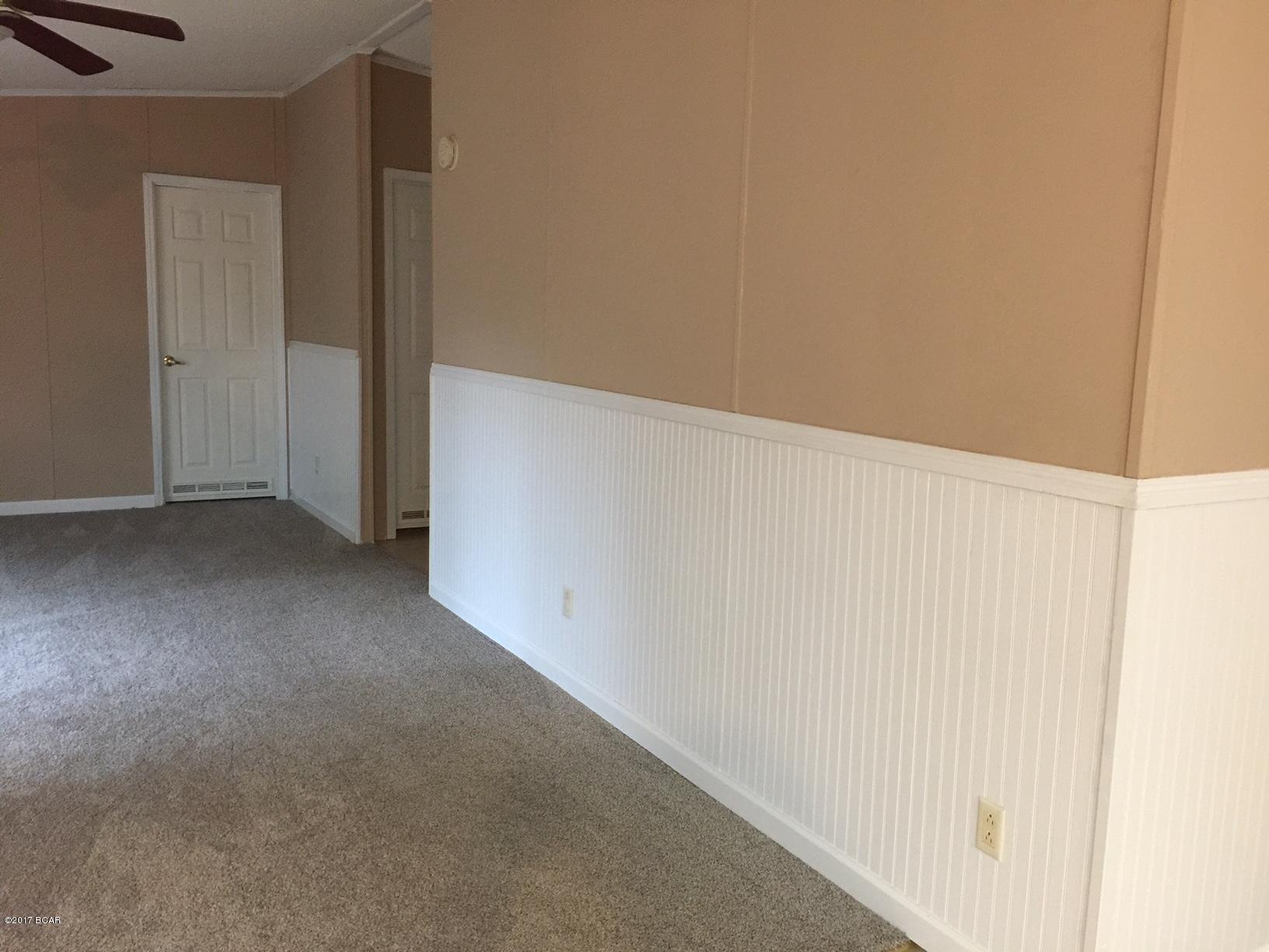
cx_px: 634
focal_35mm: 29
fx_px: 1063
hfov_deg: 61.7
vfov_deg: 48.2
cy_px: 476
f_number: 2.2
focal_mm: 4.15
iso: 125
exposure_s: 1/10
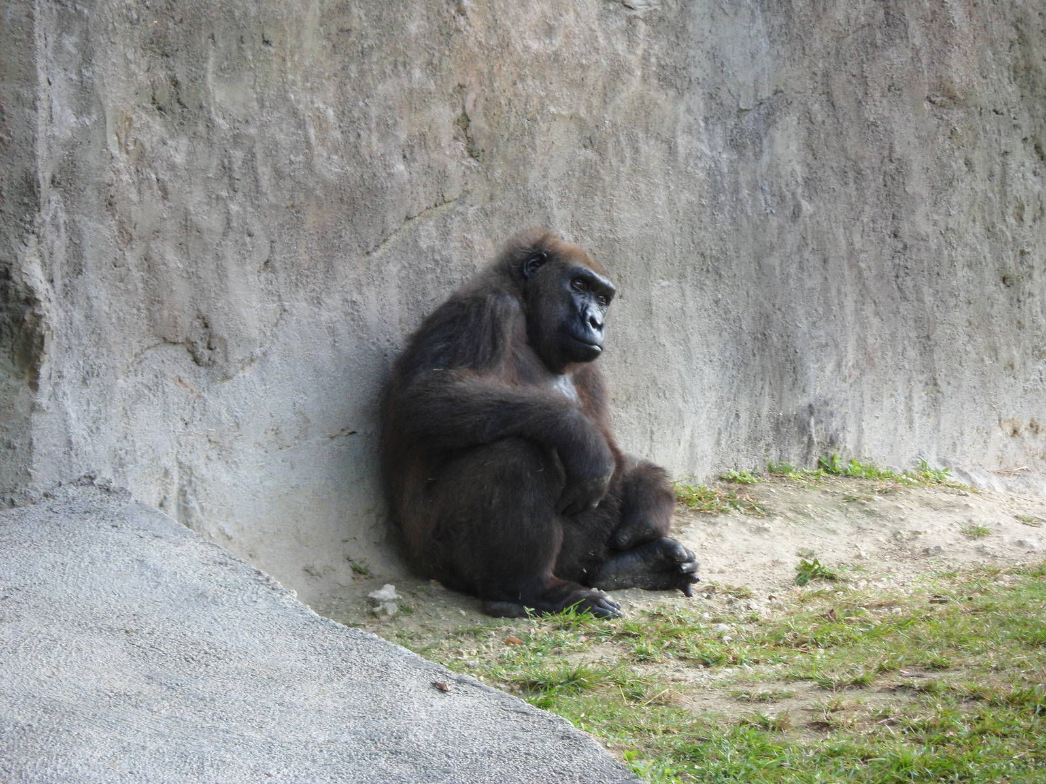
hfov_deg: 9.8
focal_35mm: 201
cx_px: 523
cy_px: 392
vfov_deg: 7.4
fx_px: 6074
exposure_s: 1/60
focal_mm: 36.2
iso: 80
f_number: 5.6
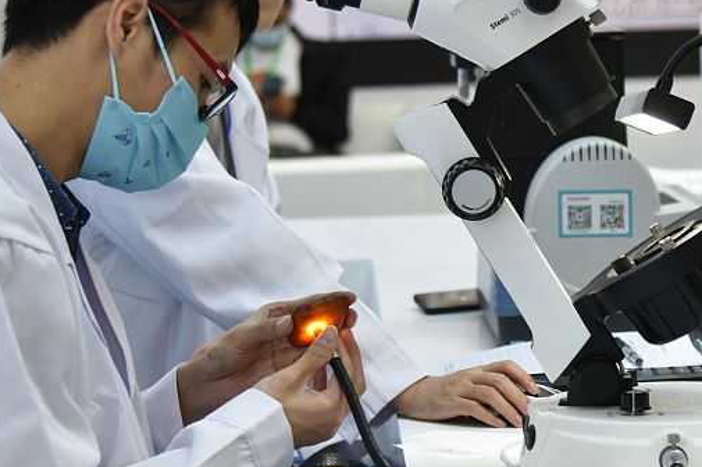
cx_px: 427
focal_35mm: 138
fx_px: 2689
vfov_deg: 9.9
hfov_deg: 14.9
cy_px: 60
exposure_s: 1/60
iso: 180
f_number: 4
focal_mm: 58
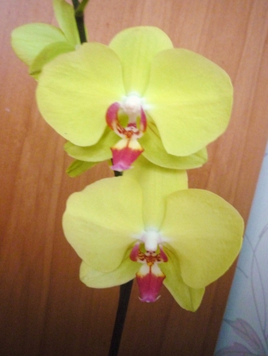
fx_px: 330
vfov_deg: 56.8
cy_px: 178
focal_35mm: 32
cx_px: 134
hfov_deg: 44.2
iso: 400
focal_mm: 5.2
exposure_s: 1/8
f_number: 3.3
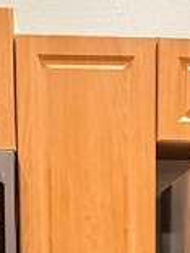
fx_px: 673
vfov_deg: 19.7
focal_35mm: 92
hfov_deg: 16.0
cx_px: 136
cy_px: 324
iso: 640
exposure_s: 1/60
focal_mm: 2.22
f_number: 2.2
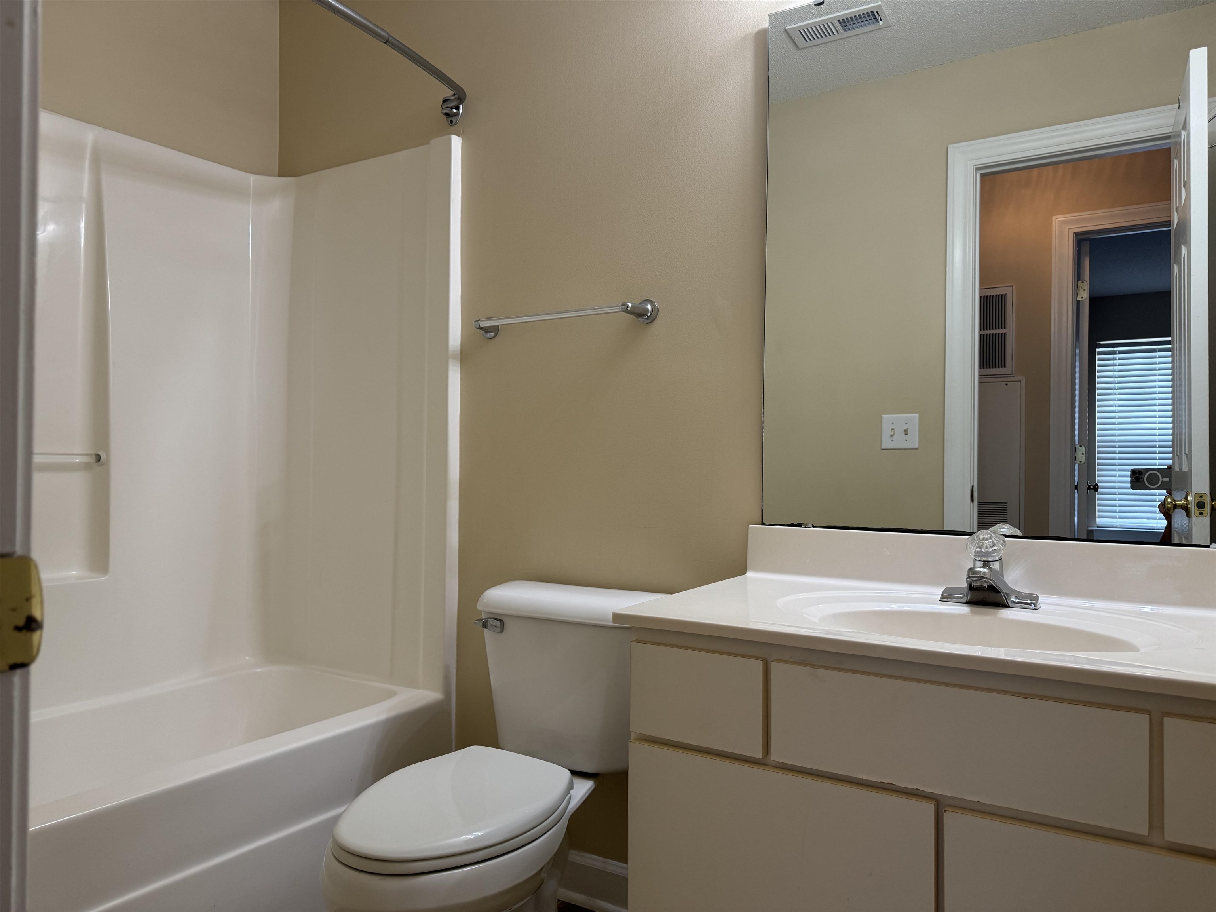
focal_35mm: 24
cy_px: 456
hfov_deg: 71.6
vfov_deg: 56.8
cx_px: 608
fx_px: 843
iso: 160
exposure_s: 1/120
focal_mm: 6.76
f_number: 1.78
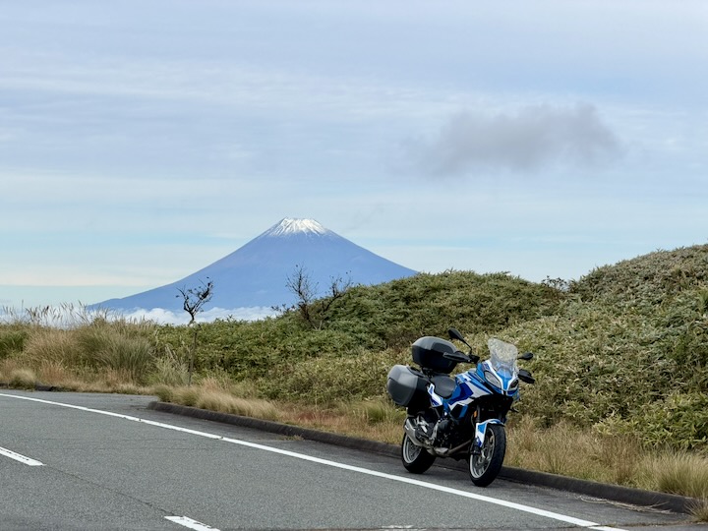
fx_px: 2045
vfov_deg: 14.8
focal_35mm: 100
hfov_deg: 19.6
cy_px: 266
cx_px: 354
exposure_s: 1/631
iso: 20
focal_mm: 16.89
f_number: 2.8
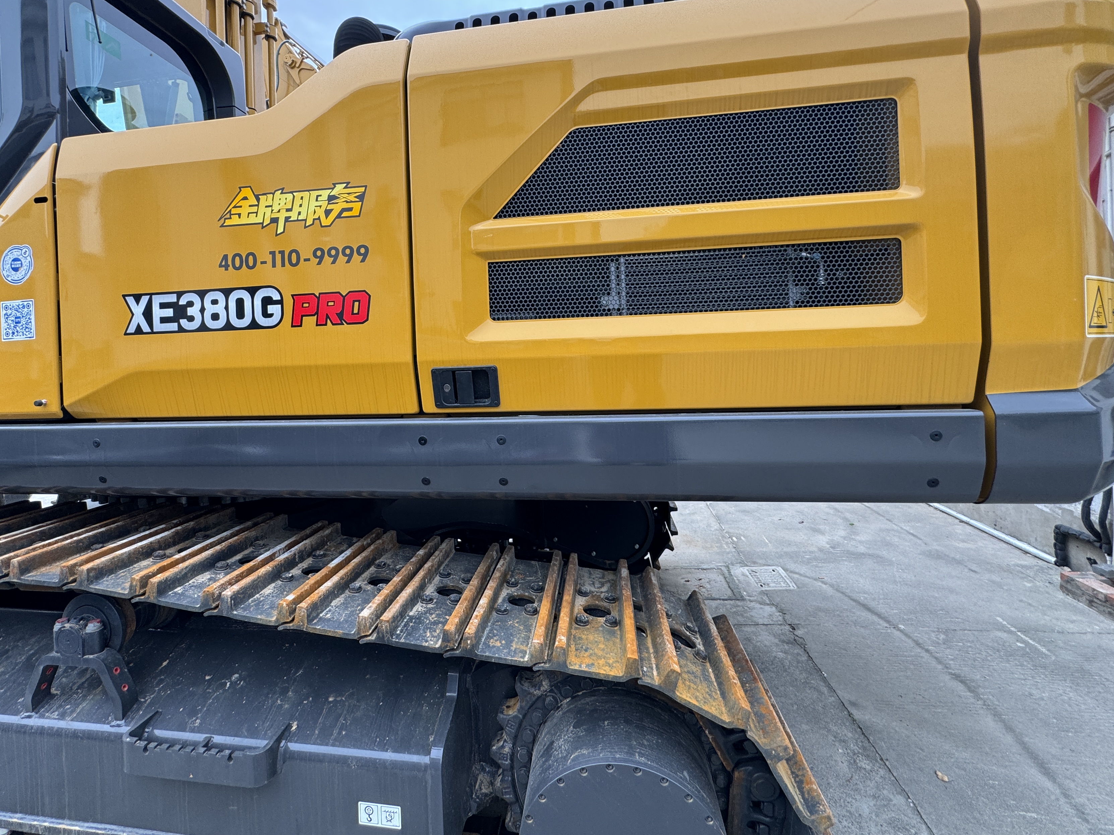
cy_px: 352
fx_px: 547
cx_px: 510
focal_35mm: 17
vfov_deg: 74.2
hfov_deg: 90.8
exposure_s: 1/99
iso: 50
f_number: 2.2
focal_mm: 2.22
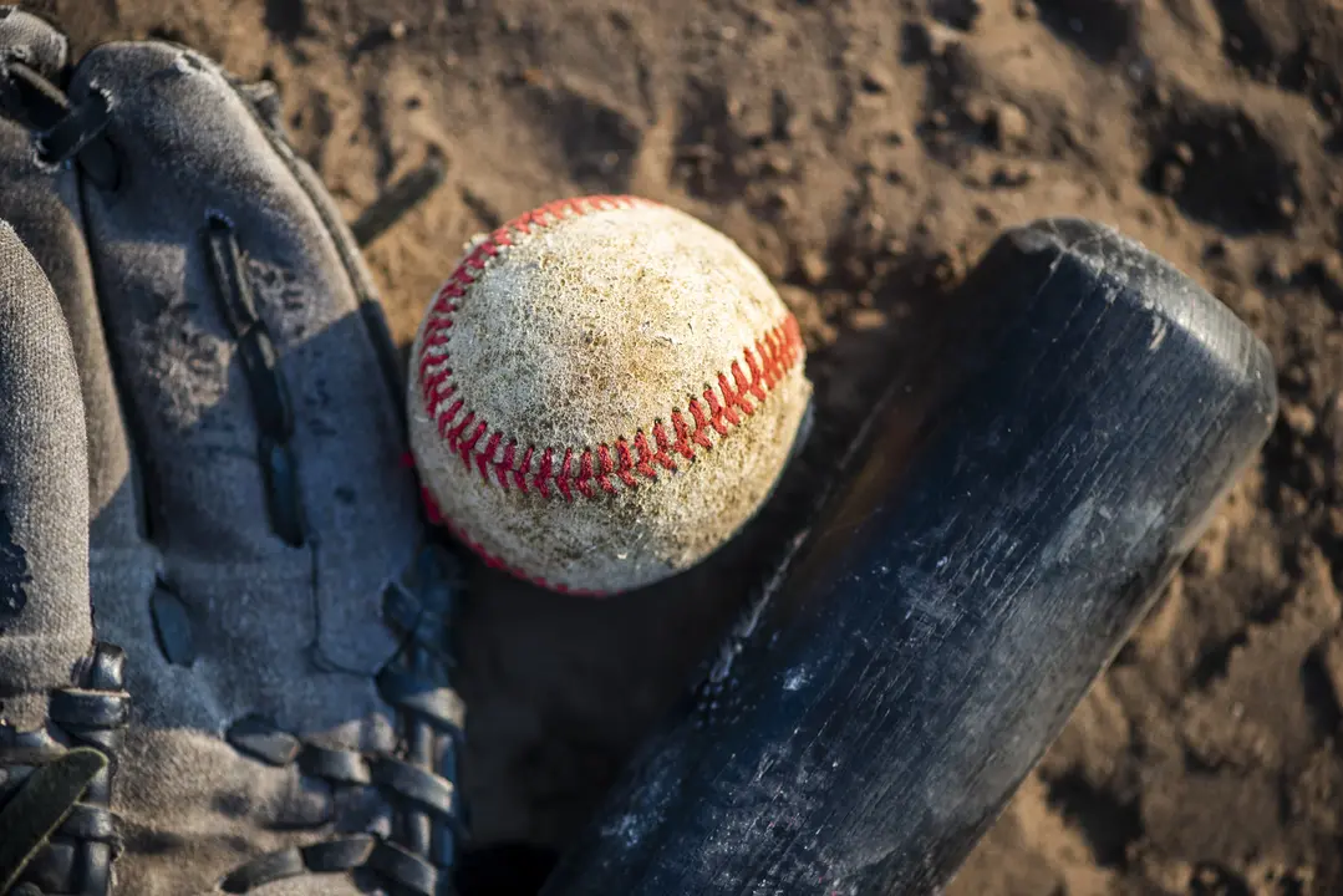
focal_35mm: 105
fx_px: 3918
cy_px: 448
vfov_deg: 13.0
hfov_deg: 19.5
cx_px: 672
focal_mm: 105
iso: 250
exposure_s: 1/1000
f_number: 4
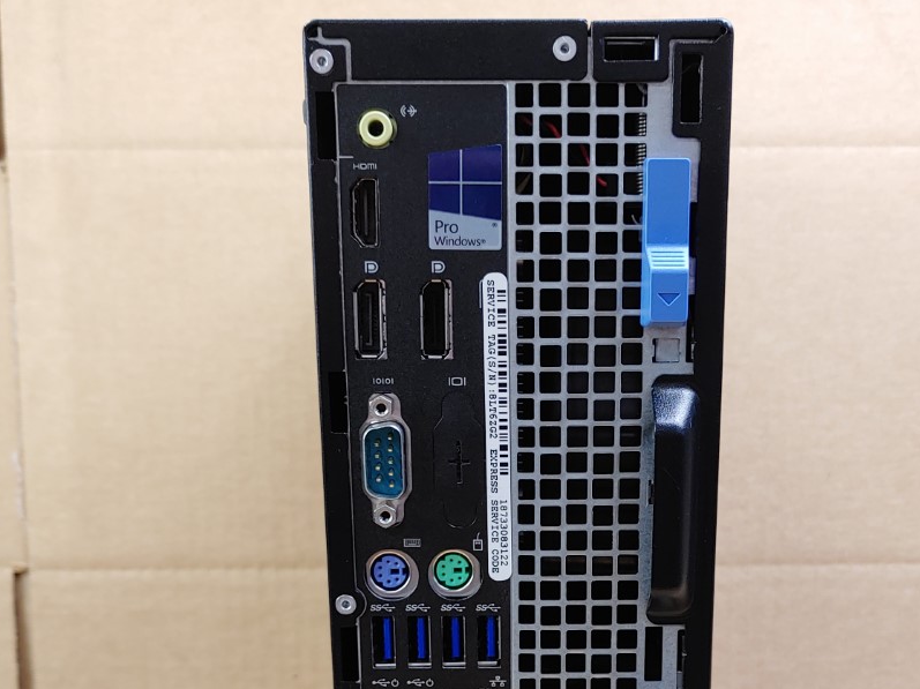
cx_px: 534
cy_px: 596
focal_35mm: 47
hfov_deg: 40.3
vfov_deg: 29.8
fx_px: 1249
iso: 50
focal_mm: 4.36
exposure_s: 1/60
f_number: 1.8
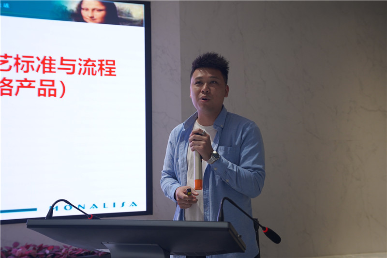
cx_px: 194
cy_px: 129
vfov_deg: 37.8
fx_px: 376
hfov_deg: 54.4
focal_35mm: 35
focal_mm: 35
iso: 800
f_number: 4
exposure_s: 1/160
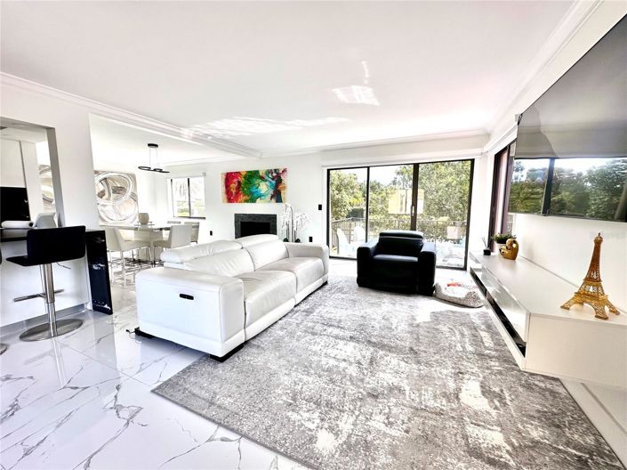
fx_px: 253
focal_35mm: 14
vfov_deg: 85.6
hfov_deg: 102.1
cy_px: 235
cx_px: 314
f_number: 2.2
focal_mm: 2.22
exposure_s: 1/99
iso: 40
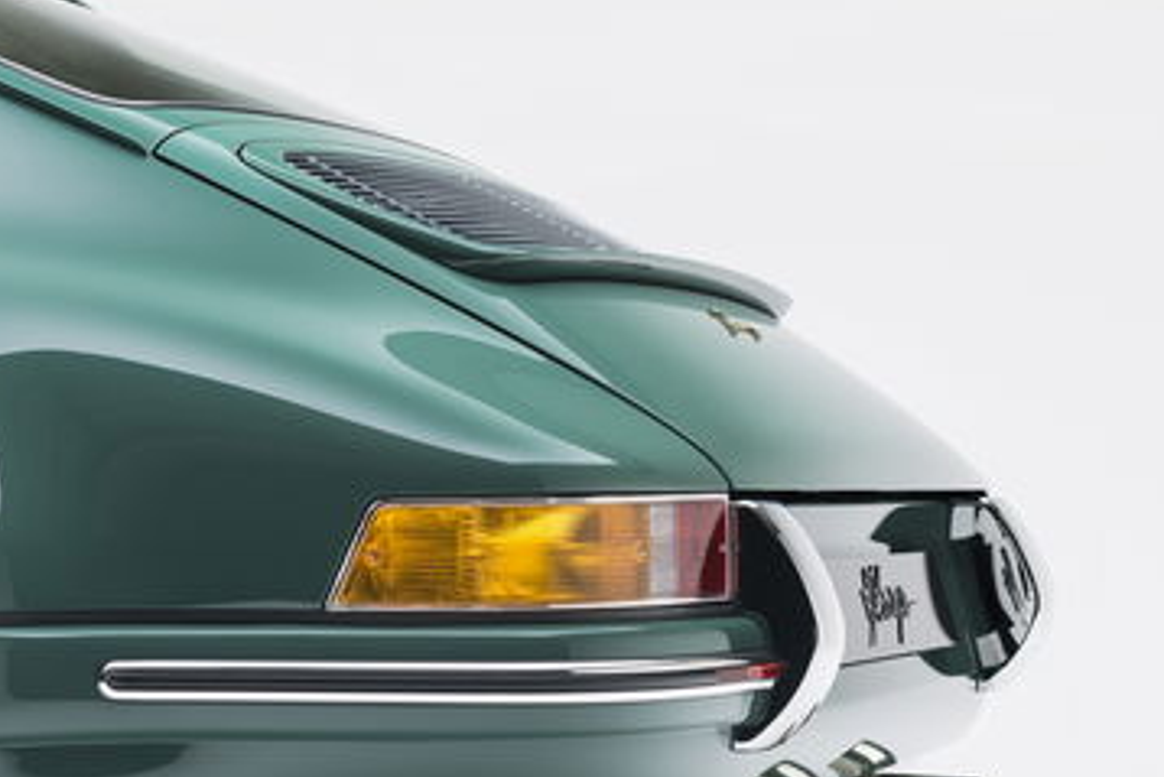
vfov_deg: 18.2
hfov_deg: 26.7
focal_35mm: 75
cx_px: 325
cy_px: 504
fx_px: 2426
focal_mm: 35
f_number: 5
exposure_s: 1/13
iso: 400
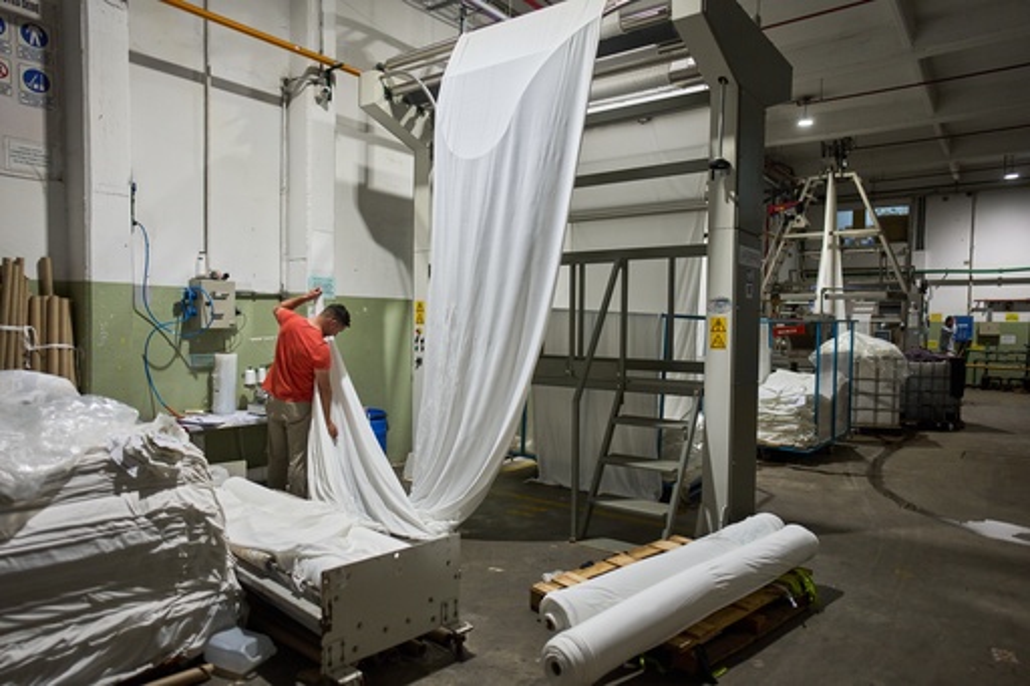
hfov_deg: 73.8
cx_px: 515
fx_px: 686
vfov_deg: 53.1
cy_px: 343
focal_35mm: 24
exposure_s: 1/1000
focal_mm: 24
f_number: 1.4
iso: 800
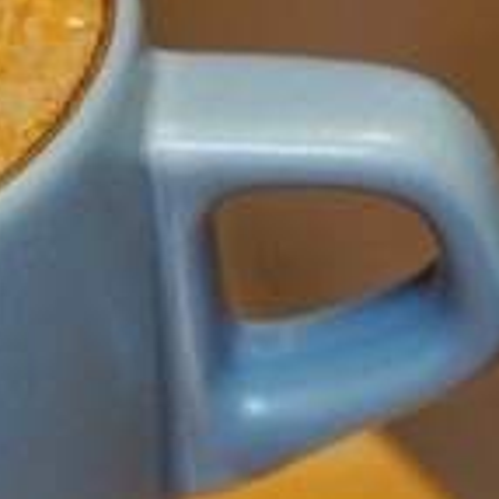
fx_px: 3882
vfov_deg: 7.3
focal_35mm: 238
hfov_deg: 7.2
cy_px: 82
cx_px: -307
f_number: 4.5
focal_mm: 50
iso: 640
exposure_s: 1/60
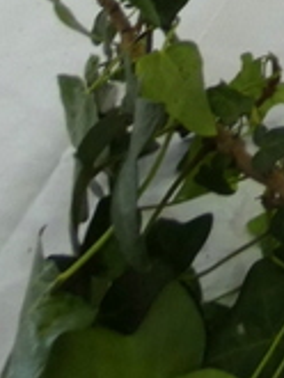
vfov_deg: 15.6
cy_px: -401
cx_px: 683
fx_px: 1060
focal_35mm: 97
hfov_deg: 12.2
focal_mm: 3.6
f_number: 2.8
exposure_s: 1/60
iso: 100
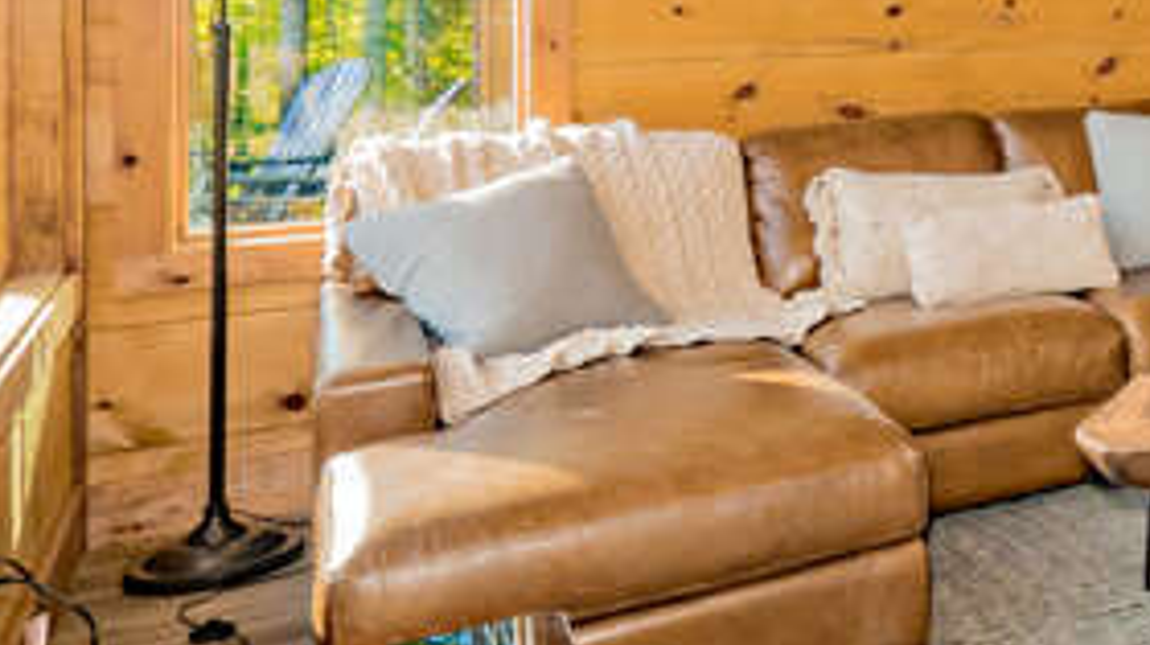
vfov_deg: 23.5
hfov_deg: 31.6
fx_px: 1402
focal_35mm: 46
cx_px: 1569
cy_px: -140
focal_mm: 16
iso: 1000
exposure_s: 1/200
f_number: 8
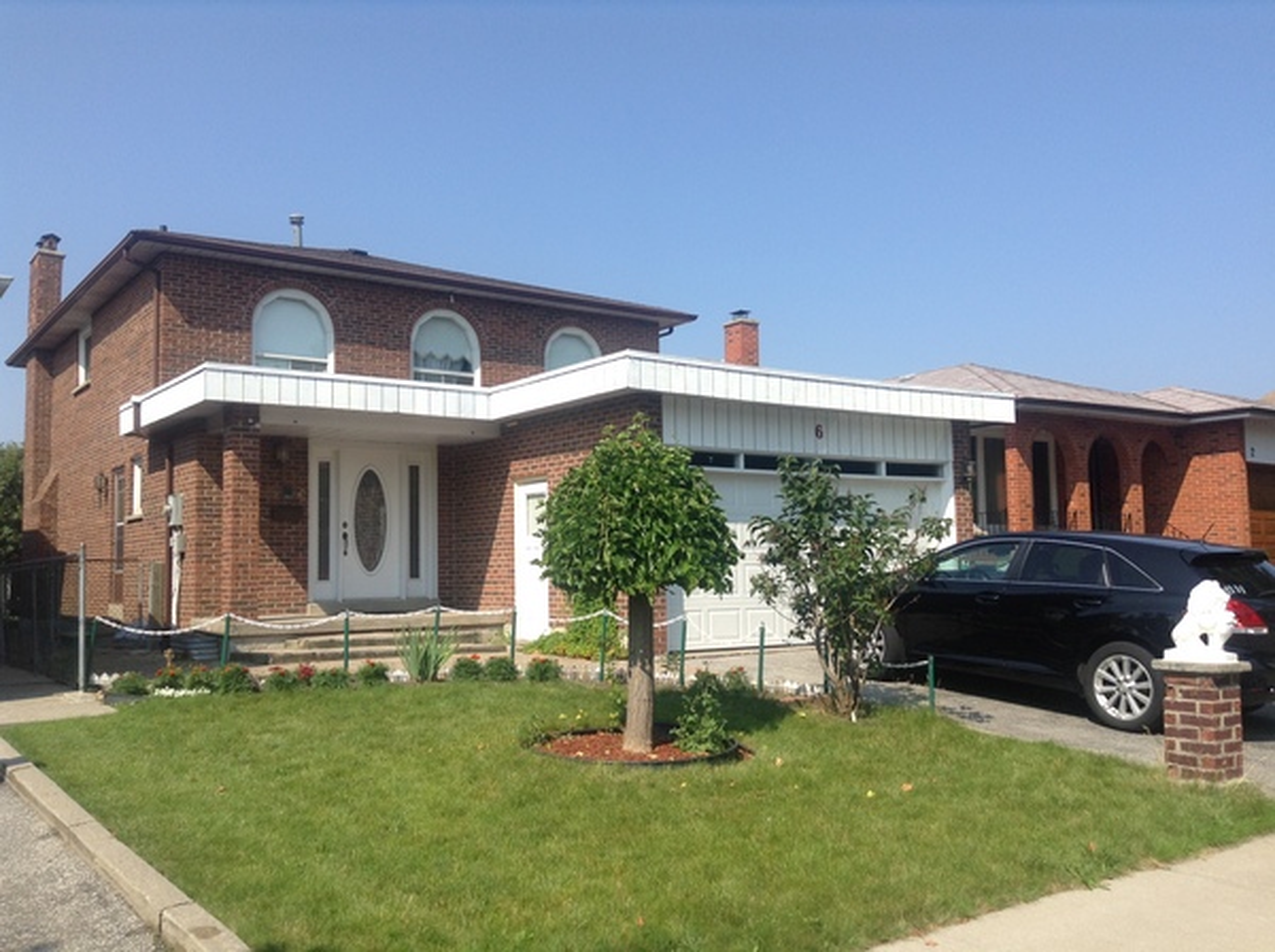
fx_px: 1214
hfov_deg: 55.4
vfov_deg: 42.8
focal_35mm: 33
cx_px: 638
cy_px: 476
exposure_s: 1/891
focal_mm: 3.3
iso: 32
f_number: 2.4
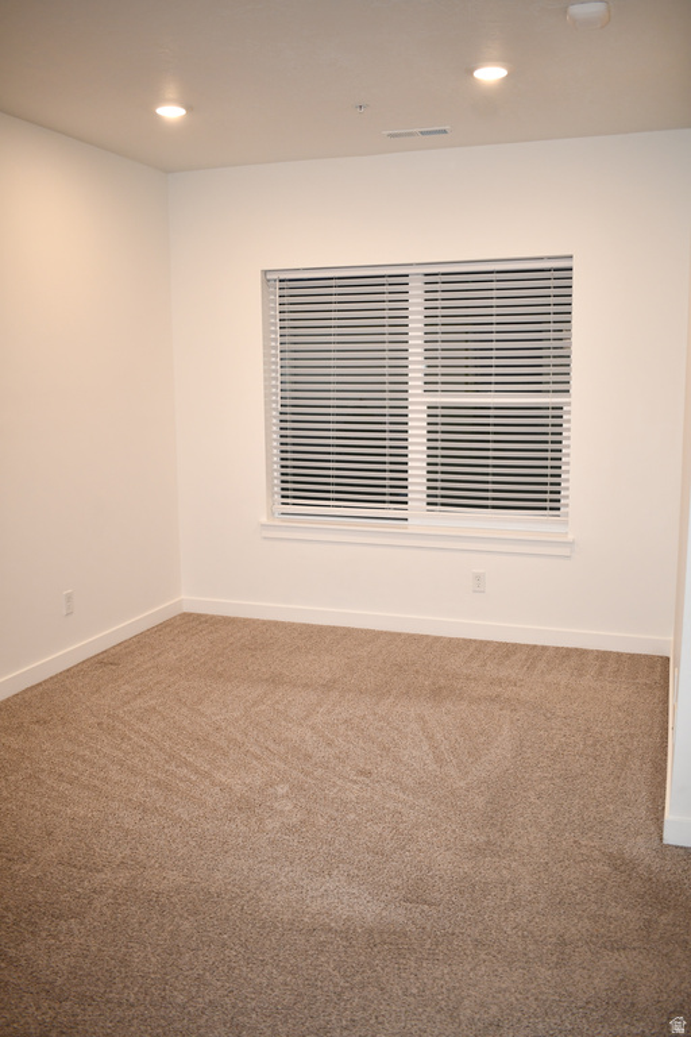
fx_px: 892
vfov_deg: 60.3
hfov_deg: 42.3
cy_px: 518
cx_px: 346
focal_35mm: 31
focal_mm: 21
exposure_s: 1/60
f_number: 4
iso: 640
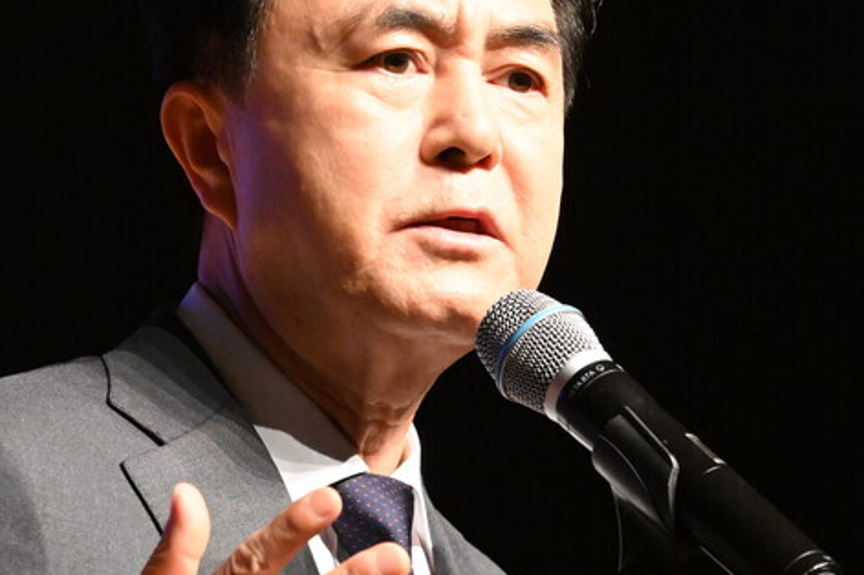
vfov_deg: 3.6
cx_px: 862
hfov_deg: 5.4
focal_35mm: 380
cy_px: 411
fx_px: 9113
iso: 8000
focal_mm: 140
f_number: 8
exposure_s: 1/250
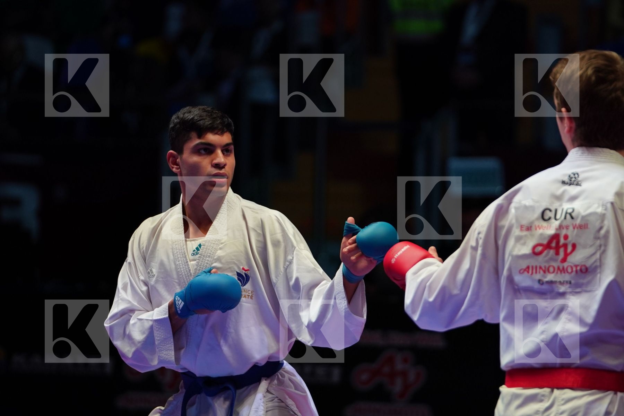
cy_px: 208
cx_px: 312
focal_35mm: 268
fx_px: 4645
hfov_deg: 7.7
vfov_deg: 5.1
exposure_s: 1/1000
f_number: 2.8
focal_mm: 179
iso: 1250
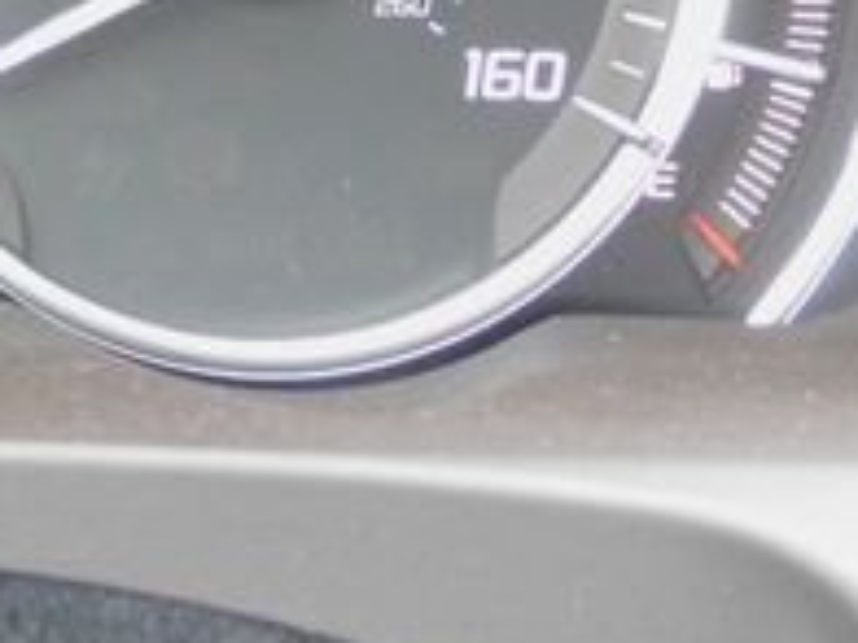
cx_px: -350
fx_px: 2677
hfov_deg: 16.8
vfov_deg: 13.0
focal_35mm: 108
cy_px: -289
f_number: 3.6
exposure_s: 1/13
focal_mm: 5.9
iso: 400
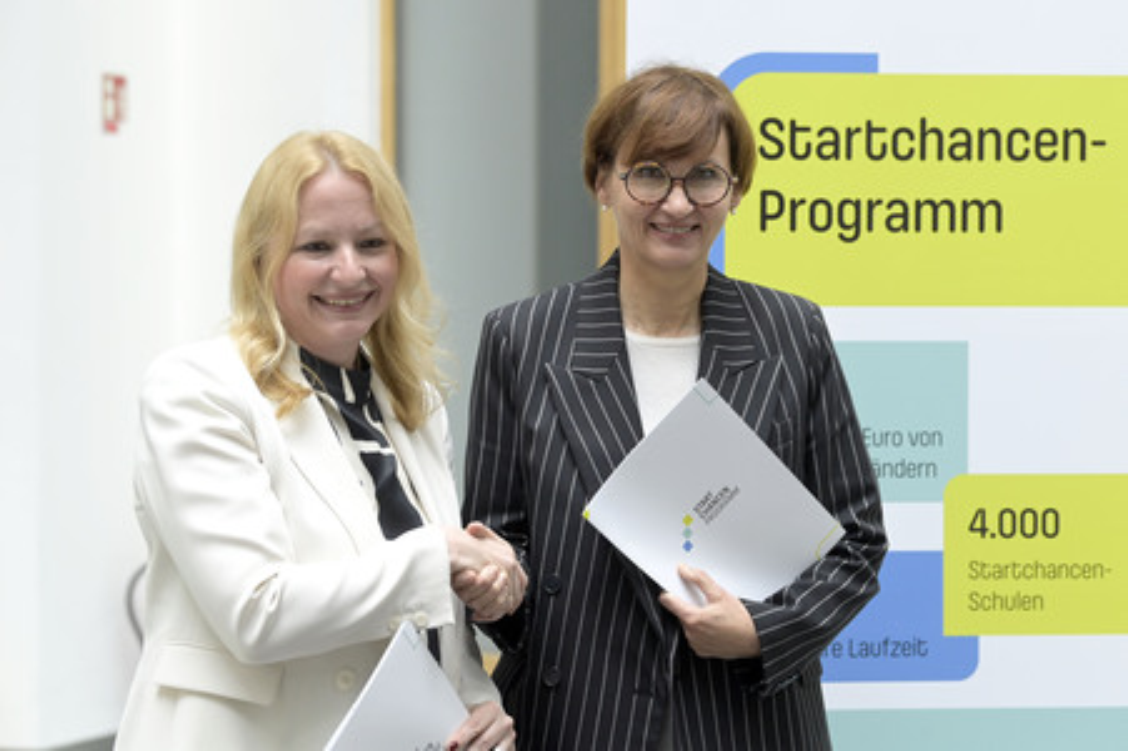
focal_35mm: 100
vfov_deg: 13.7
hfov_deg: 20.4
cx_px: 564
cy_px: 376
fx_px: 3131
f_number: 5
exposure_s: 1/640
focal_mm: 100
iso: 4000
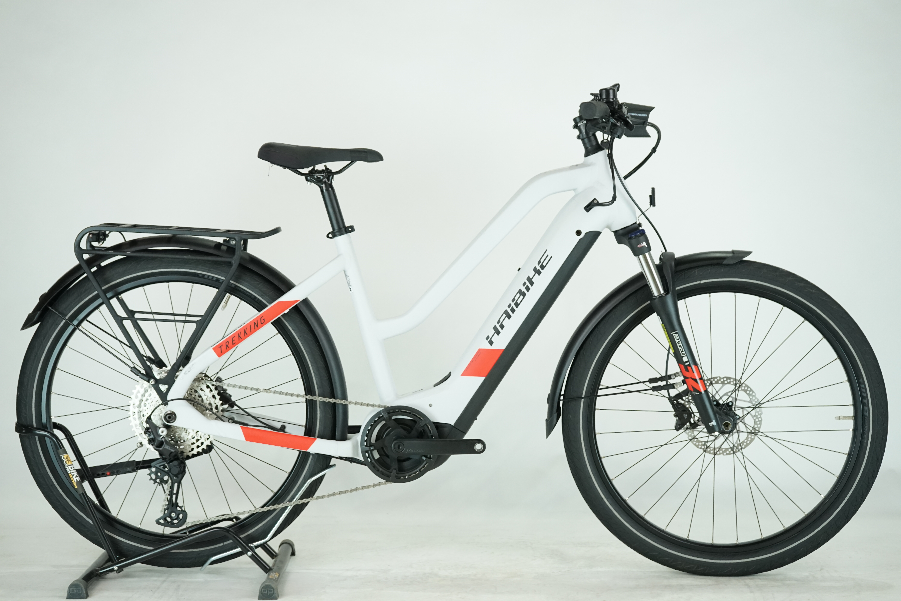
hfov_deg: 36.2
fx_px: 1376
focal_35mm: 55
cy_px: 300
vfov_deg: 24.6
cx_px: 450
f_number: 5.6
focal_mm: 55
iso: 1600
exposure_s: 1/200
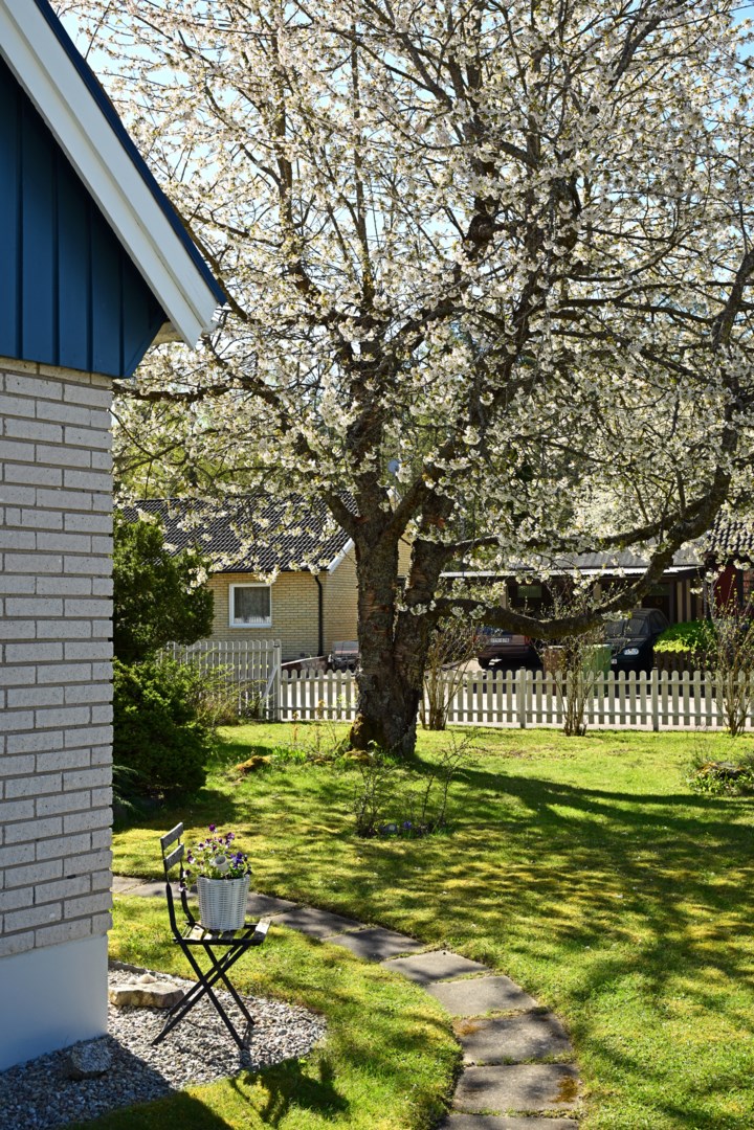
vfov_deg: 47.4
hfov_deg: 32.6
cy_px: 565
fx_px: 1288
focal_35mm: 41
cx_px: 377
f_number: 8
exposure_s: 1/125
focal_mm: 41
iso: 100
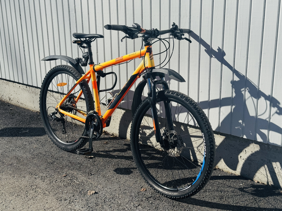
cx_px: 141
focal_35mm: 48
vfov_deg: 30.3
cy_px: 106
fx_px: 391
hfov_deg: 39.7
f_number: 1.78
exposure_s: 1/9009
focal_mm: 6.76
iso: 64
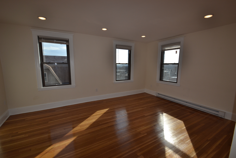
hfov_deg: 100.4
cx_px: 118
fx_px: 98
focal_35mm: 15
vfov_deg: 77.3
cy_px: 79
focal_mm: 10
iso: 200
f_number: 8
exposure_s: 1/200
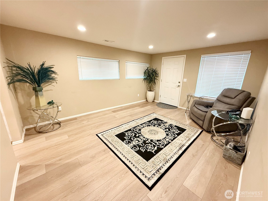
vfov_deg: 85.7
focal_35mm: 14
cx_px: 134
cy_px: 100
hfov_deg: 102.1
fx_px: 108
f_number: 2.2
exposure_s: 1/60
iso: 400
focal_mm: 2.22
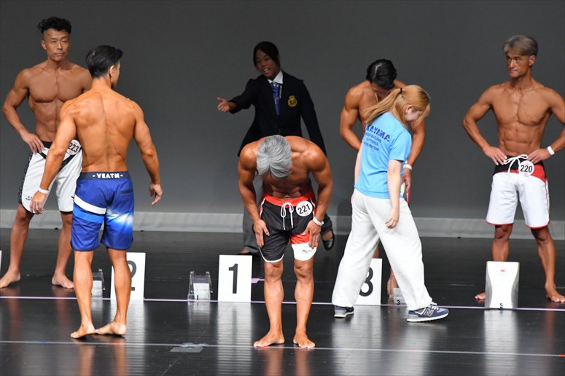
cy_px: 188
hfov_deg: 6.5
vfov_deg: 4.4
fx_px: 4941
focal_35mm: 315
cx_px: 282
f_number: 5.6
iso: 5000
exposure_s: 1/400
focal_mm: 210
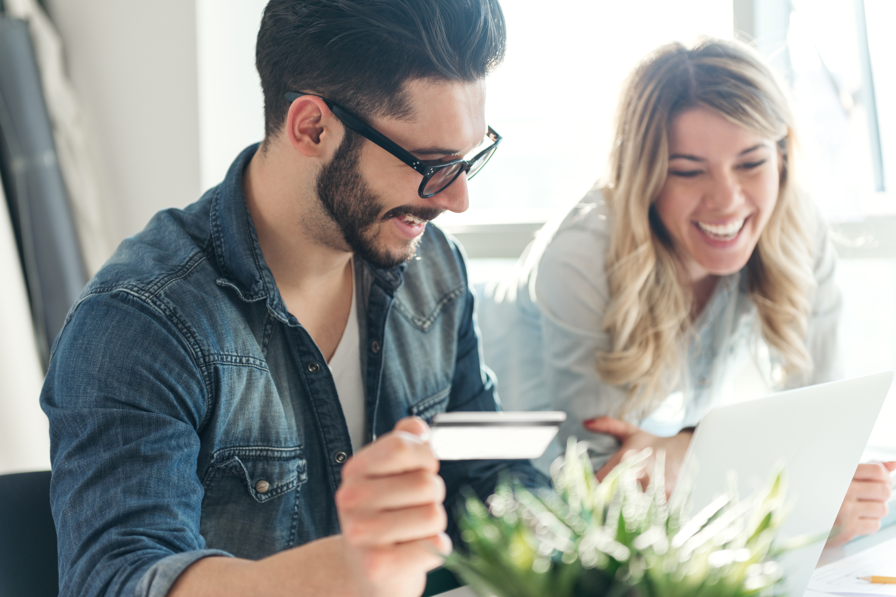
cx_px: 448
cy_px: 298
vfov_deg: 19.5
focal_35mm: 70
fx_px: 1742
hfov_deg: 28.8
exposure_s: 1/160
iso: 100
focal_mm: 70
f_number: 2.8
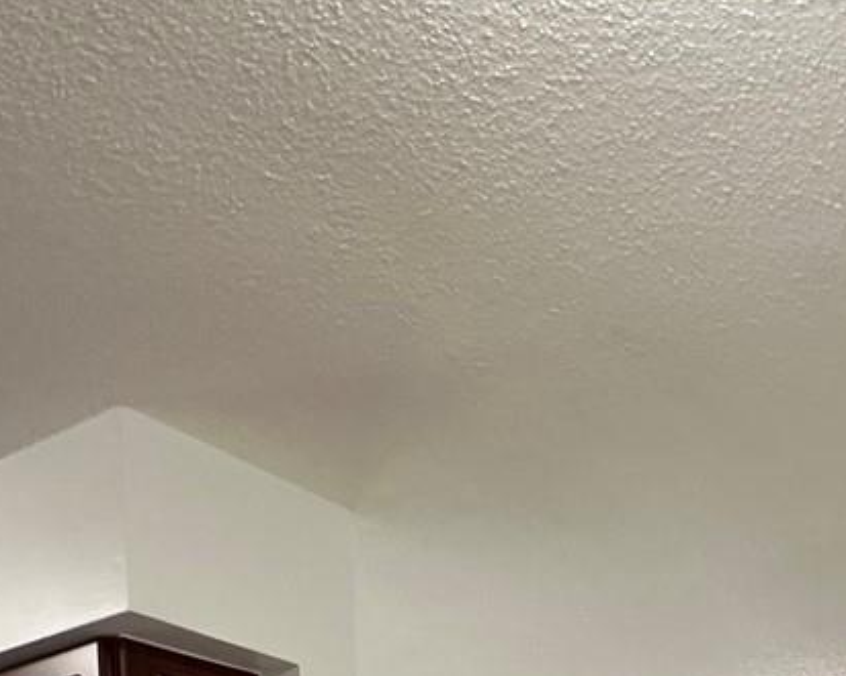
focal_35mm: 53
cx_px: 707
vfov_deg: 21.7
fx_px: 1326
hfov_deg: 34.0
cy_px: 1114
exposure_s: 1/120
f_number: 2.2
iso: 250
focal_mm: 2.22
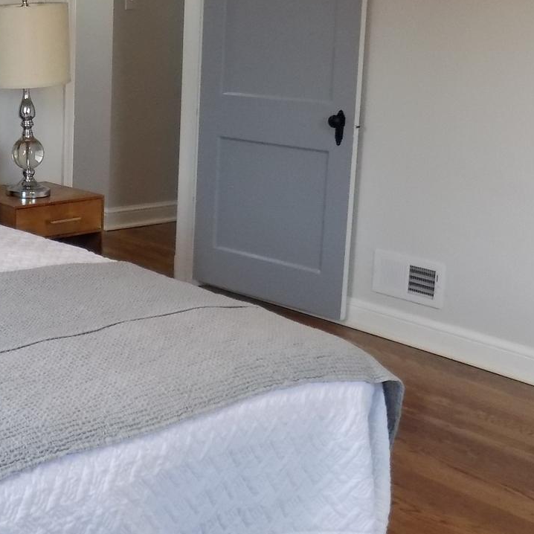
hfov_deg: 26.7
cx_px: -82
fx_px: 1012
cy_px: 182
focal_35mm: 58
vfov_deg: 29.4
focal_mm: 4
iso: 180
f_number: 3.1
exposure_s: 1/30
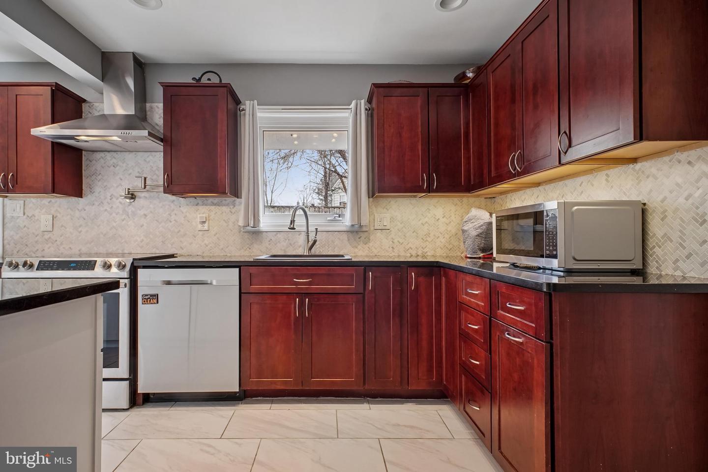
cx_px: 354
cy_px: 236
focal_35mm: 16
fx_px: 324
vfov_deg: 72.1
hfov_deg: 95.0
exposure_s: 1/13
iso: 500
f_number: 8
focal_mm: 11
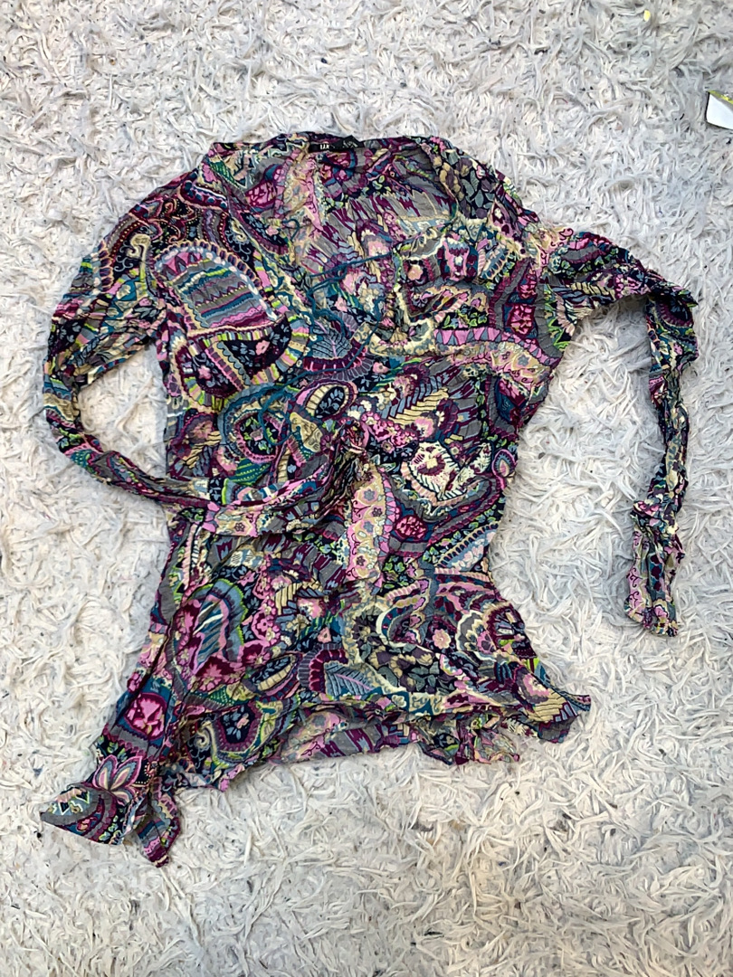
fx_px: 734
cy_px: 488
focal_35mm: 26
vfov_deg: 67.3
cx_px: 366
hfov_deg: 53.1
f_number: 1.8
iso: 64
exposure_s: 1/100
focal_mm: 4.25
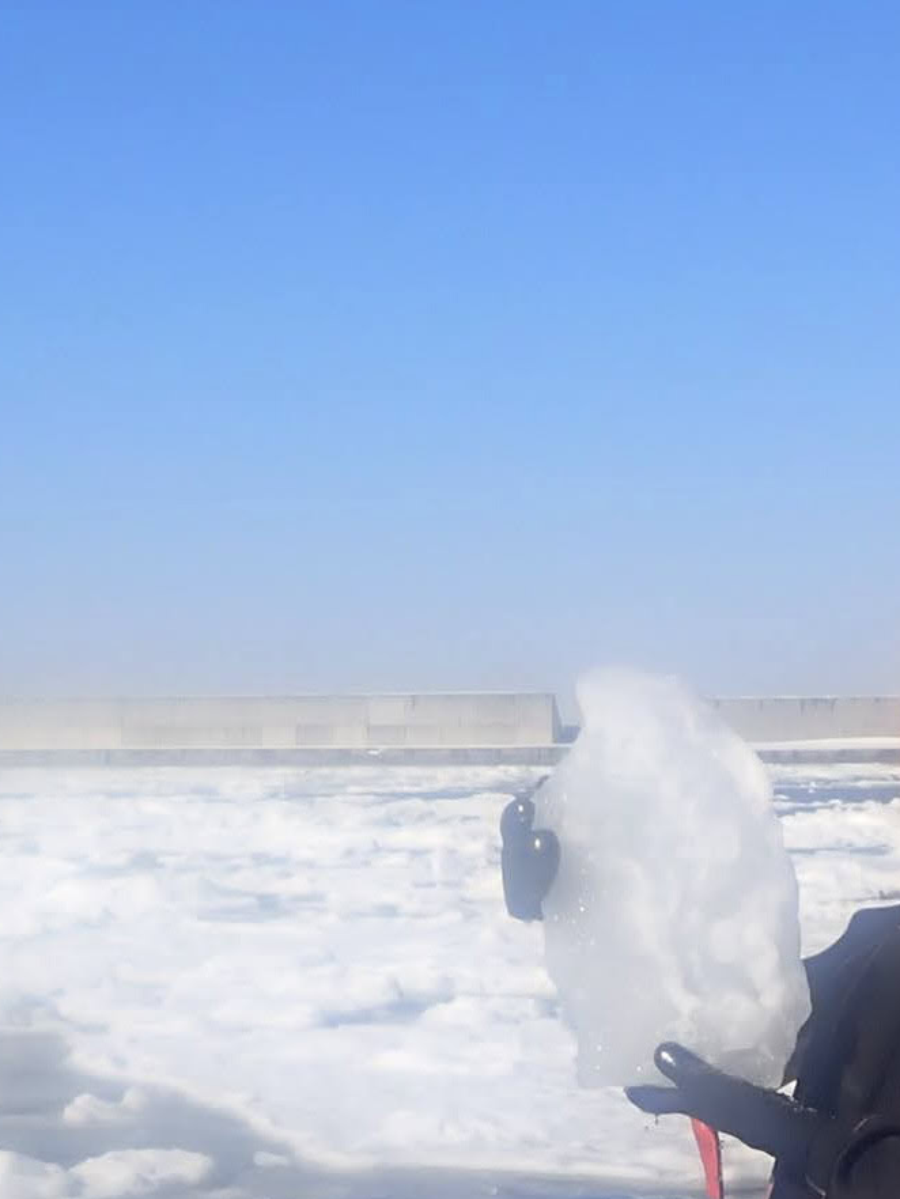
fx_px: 2356
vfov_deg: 27.7
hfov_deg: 21.5
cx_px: 258
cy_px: 1032
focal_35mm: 68
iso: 100
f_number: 8
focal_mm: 4.5
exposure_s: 1/320
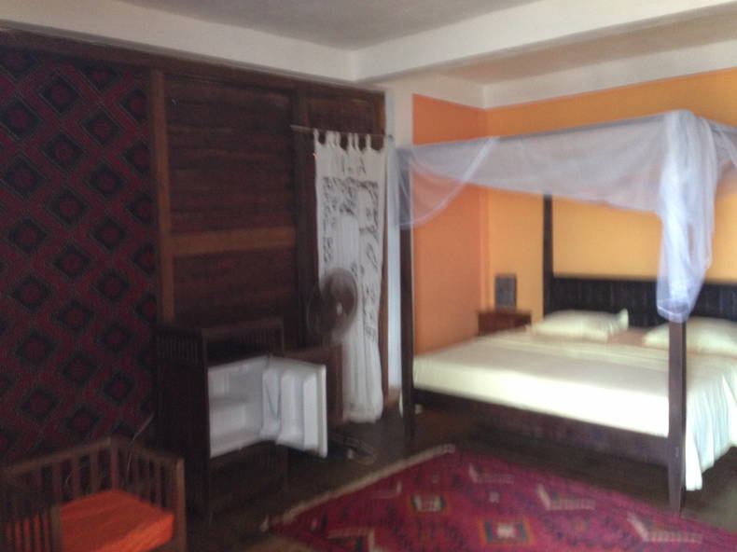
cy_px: 276
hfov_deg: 55.4
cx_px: 368
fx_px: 702
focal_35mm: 33
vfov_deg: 42.9
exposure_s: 1/20
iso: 250
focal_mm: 4.12
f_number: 2.4
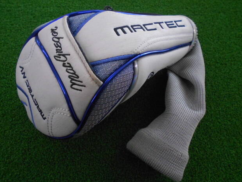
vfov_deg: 51.4
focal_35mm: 27
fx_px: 189
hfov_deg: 65.3
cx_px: 119
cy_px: 91
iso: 450
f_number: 3.2
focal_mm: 4.6
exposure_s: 1/250
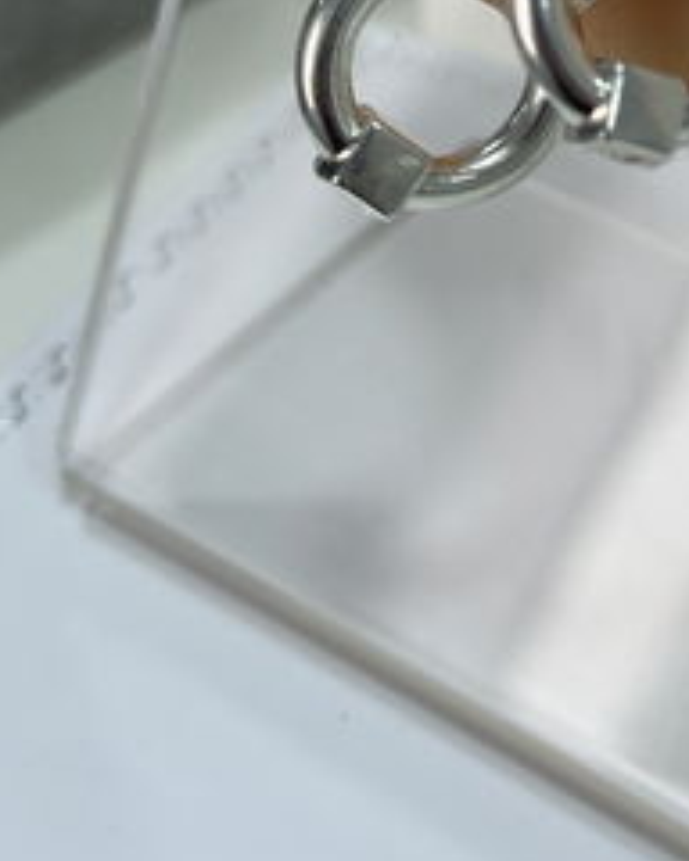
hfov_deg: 14.6
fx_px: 2651
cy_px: -56
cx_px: 624
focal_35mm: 104
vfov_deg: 17.9
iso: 80
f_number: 1.78
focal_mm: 6.76
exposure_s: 1/100
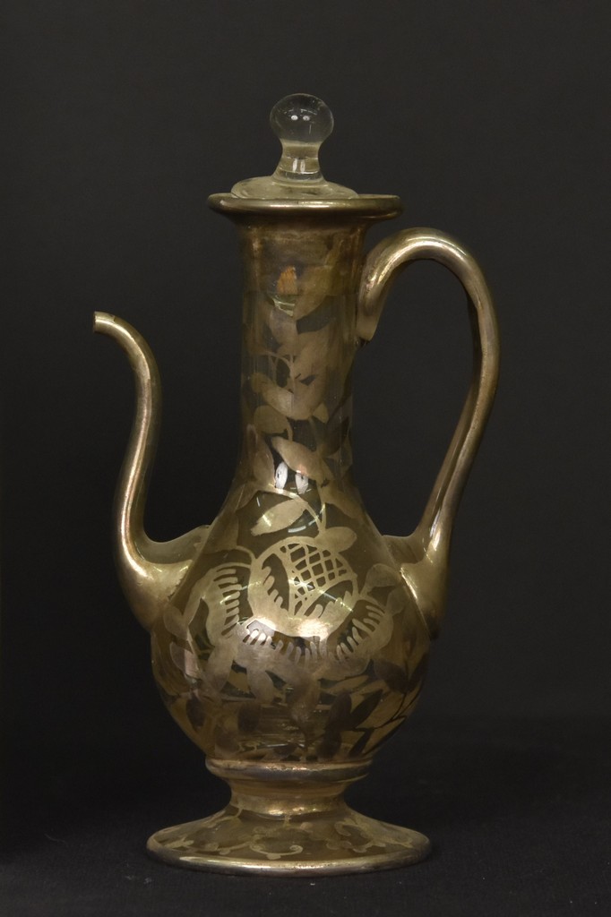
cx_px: 306
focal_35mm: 105
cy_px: 458
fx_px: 2675
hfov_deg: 13.0
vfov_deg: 19.5
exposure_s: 1/160
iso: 800
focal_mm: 70
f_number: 6.3
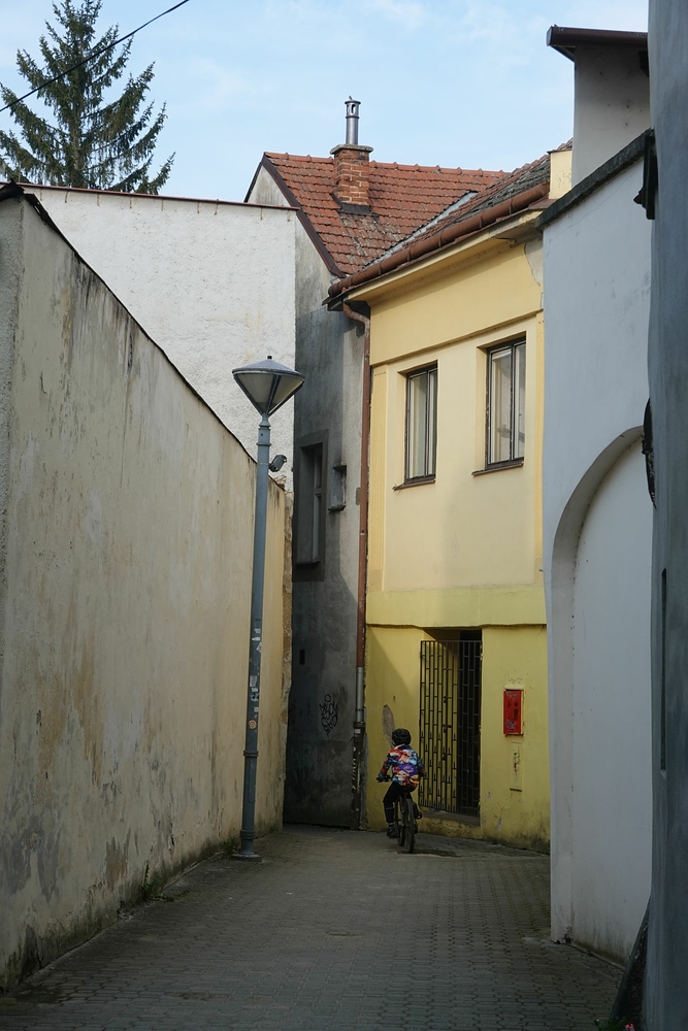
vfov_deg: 26.6
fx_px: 2178
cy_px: 516
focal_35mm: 76
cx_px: 344
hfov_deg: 18.0
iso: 125
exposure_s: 1/125
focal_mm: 27.98
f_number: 8
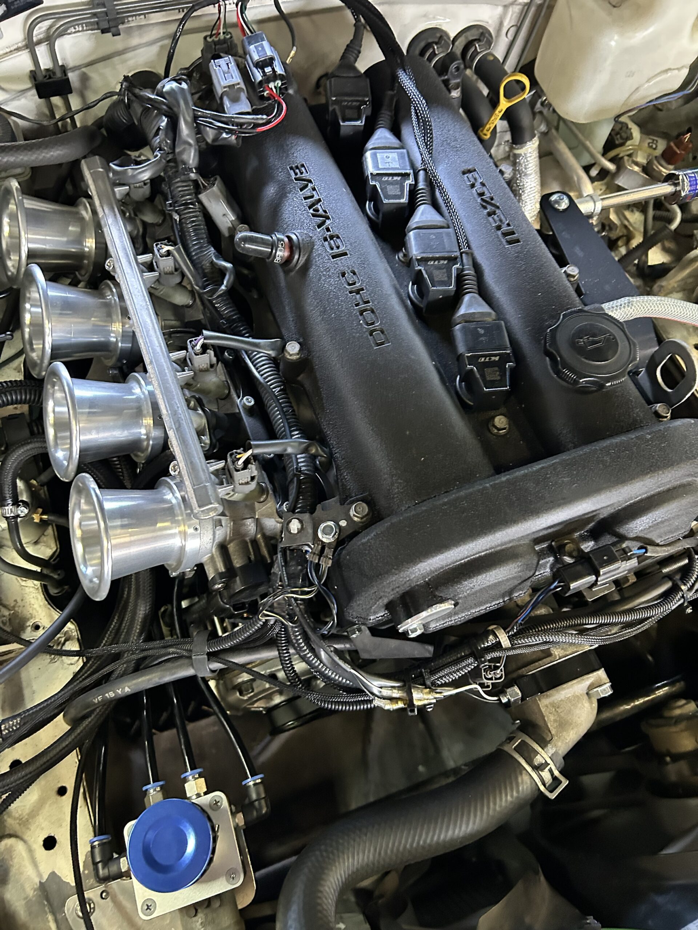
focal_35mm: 26
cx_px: 349
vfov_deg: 67.3
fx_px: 699
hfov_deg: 53.1
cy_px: 465
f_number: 1.5
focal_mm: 5.7
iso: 640
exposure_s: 1/40
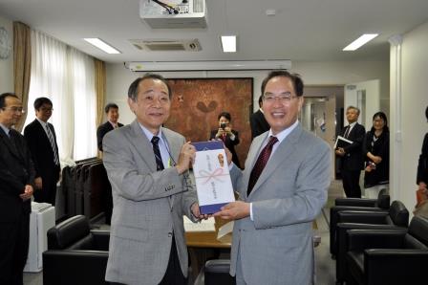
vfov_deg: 36.8
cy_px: 142
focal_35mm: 36
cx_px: 214
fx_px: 428
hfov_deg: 53.2
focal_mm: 24
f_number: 4
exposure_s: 1/125
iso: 640
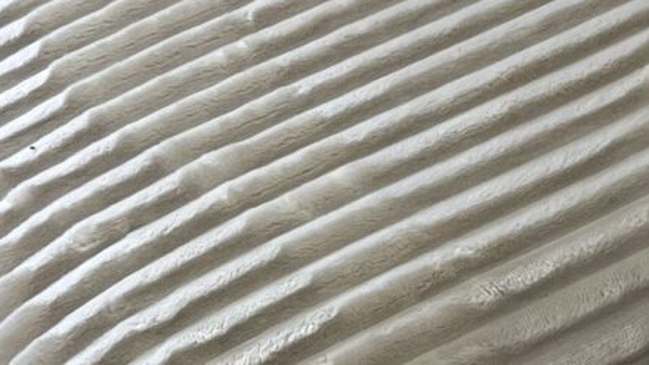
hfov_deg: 12.0
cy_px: -37
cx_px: 1177
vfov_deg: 7.3
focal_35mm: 165
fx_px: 2840
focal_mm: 5.1
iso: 40
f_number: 1.6
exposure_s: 1/120
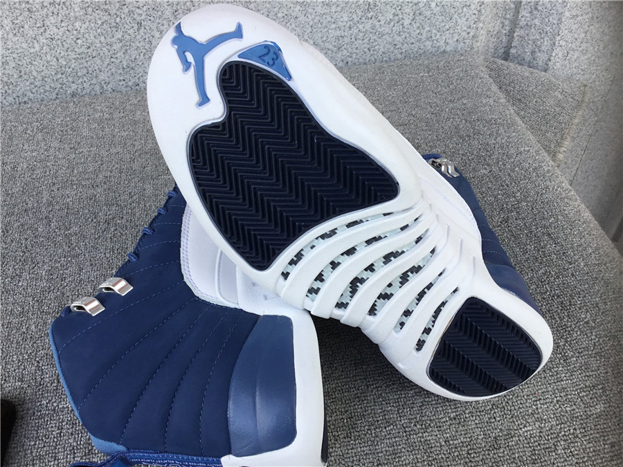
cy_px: 234
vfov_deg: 45.4
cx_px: 312
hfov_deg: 58.4
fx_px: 558
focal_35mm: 31
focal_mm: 3.3
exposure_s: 1/238
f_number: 2.4
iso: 25
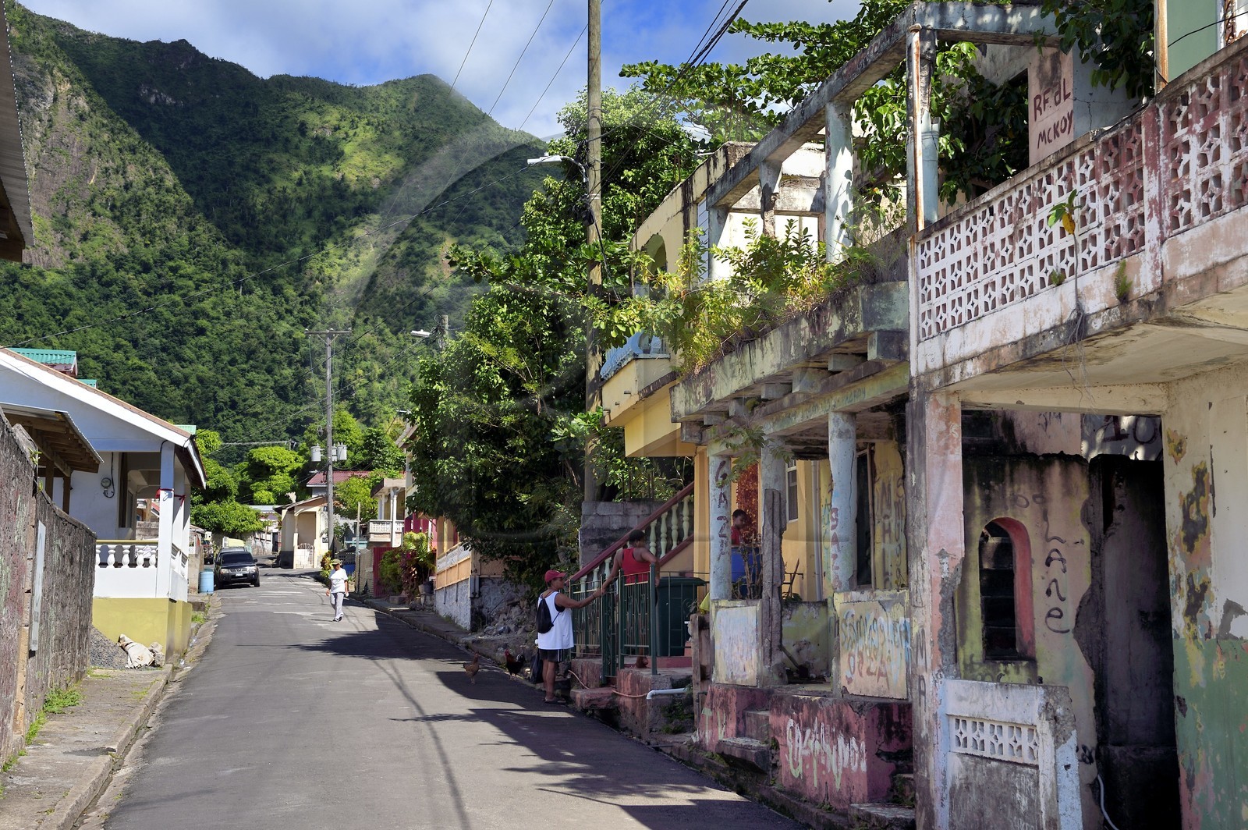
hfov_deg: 39.6
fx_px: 1732
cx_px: 624
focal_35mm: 50
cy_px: 415
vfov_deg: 26.9
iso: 200
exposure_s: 1/250
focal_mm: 50
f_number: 11
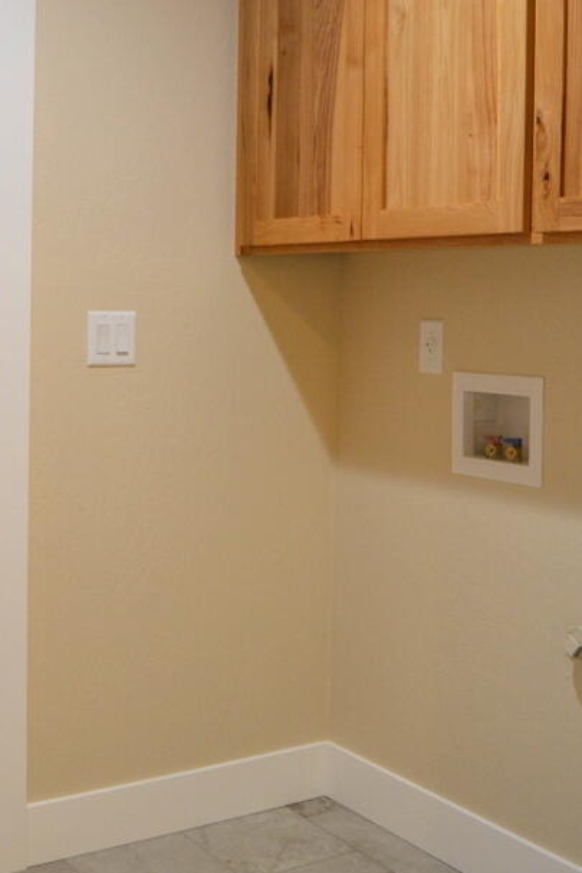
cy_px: 326
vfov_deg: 40.8
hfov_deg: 27.8
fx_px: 1165
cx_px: 184
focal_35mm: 48
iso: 560
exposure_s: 1/60
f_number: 3.5
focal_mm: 18
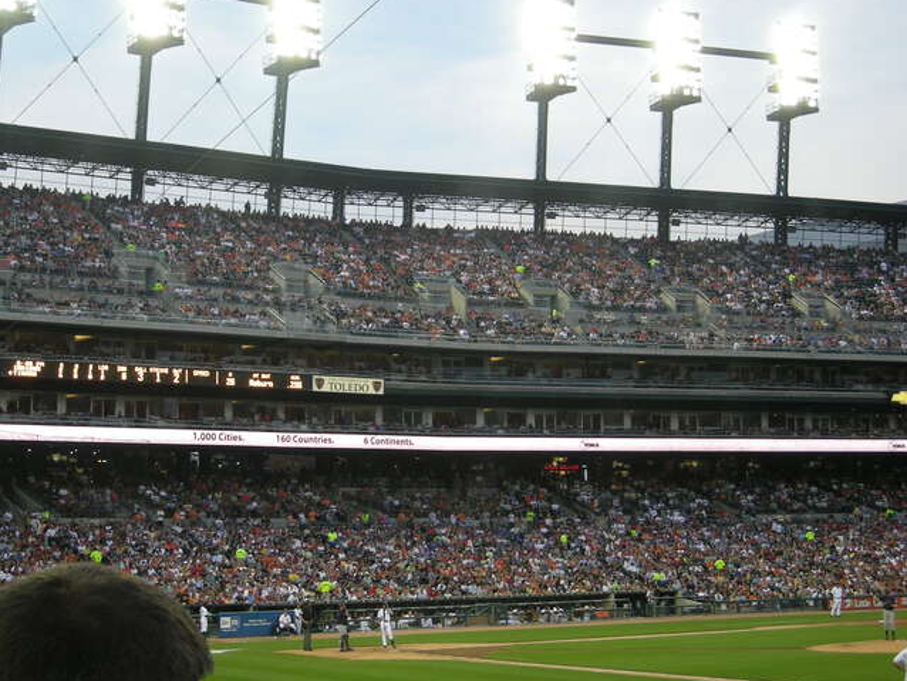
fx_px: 1704
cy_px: 299
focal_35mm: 65
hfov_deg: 29.8
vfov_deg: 22.6
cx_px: 385
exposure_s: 1/59.6
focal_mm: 8.8
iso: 63
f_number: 3.3
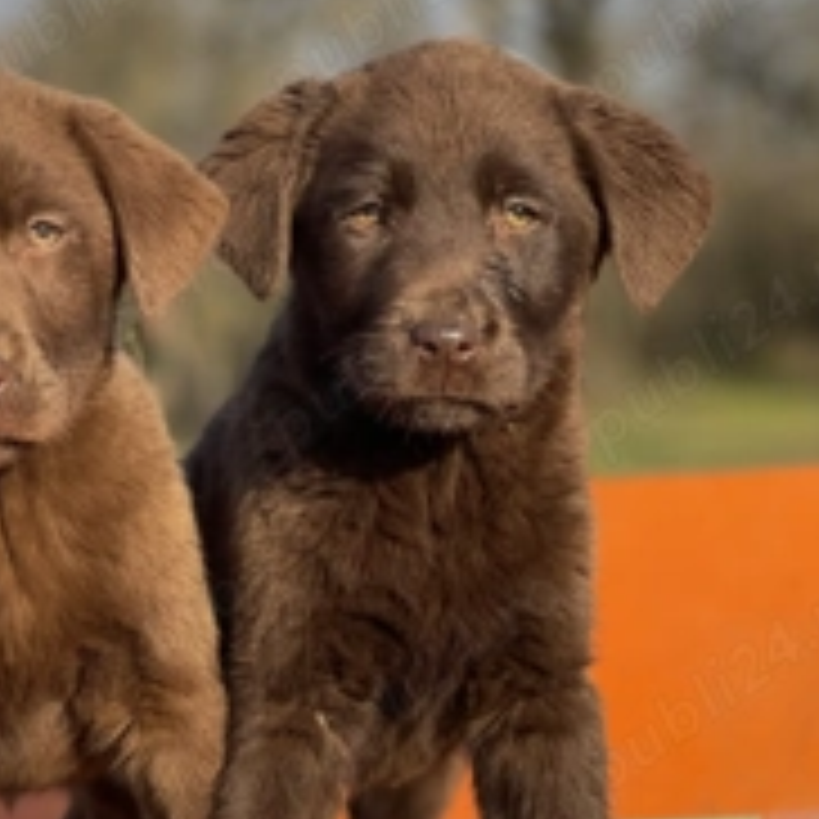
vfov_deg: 14.1
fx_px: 3319
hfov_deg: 14.0
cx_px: 256
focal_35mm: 124
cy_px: 414
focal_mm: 7.5
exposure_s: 1/531
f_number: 2.2
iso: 32
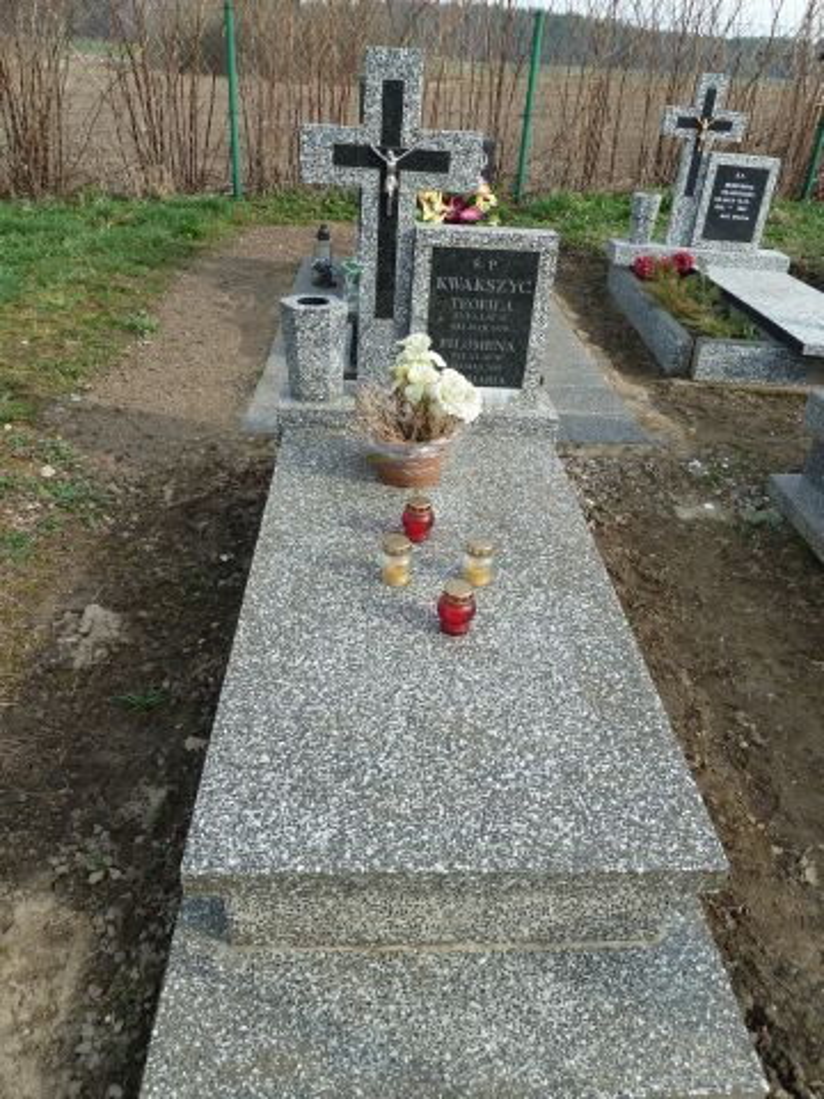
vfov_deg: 69.4
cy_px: 550
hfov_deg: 54.9
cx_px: 412
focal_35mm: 25
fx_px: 793
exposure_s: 1/200
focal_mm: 4.1
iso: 80
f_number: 4
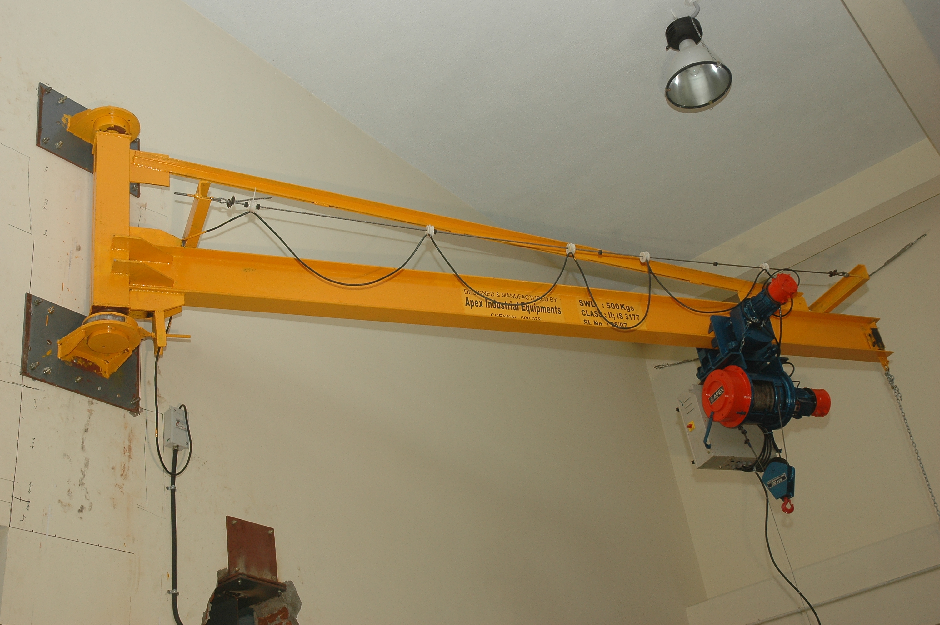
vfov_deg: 30.8
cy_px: 312
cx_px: 470
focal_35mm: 44
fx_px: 1135
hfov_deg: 45.0
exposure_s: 1/125
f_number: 5.6
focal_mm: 29
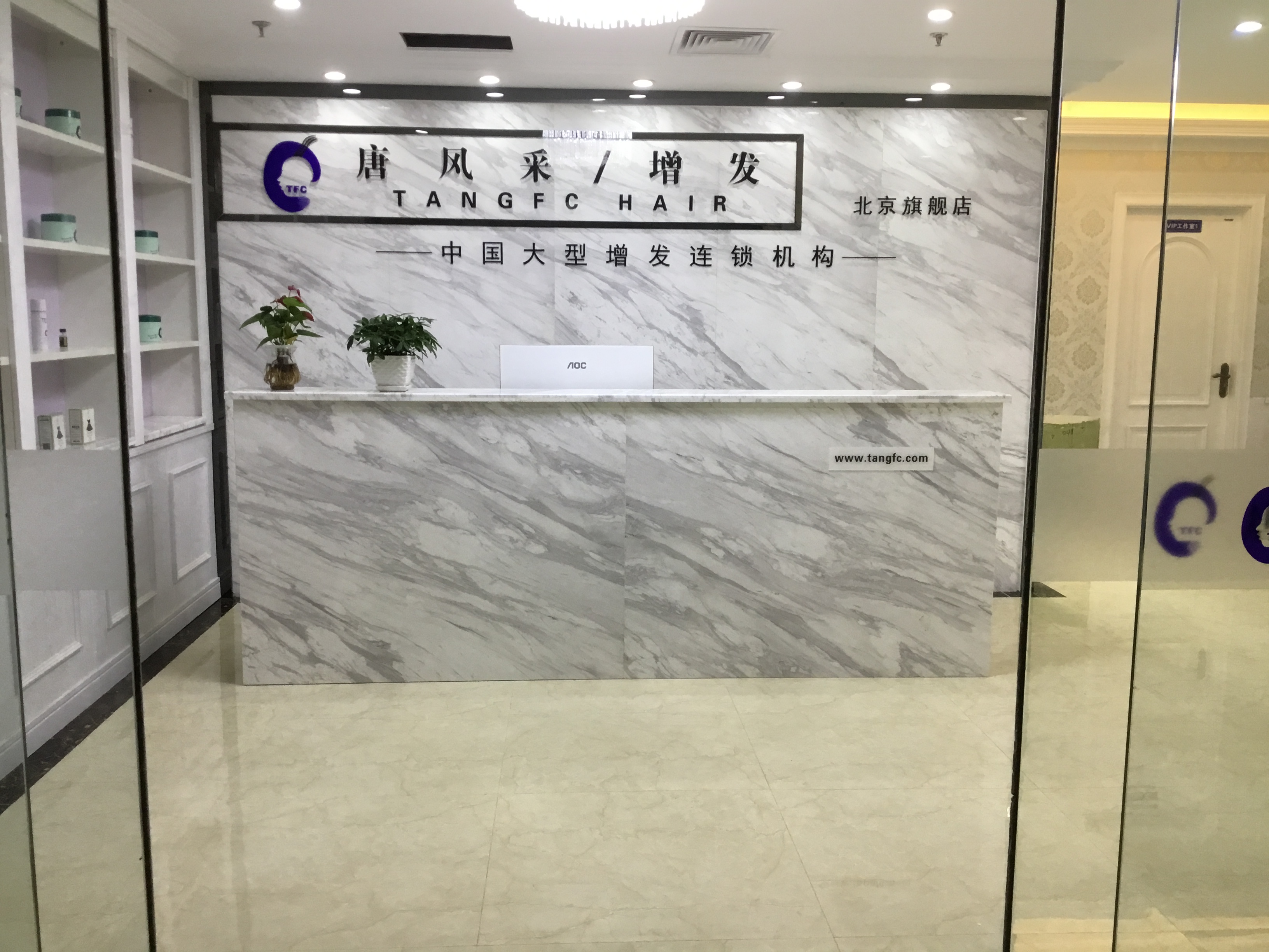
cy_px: 476
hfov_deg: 58.4
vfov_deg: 45.4
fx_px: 1136
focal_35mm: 31
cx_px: 634
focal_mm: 3.3
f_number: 2.4
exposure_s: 1/33
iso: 50
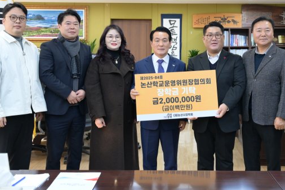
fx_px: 394
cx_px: 176
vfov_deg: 26.9
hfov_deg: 39.5
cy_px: 58
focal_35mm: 50
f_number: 4
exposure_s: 1/125
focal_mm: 31.5
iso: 1250
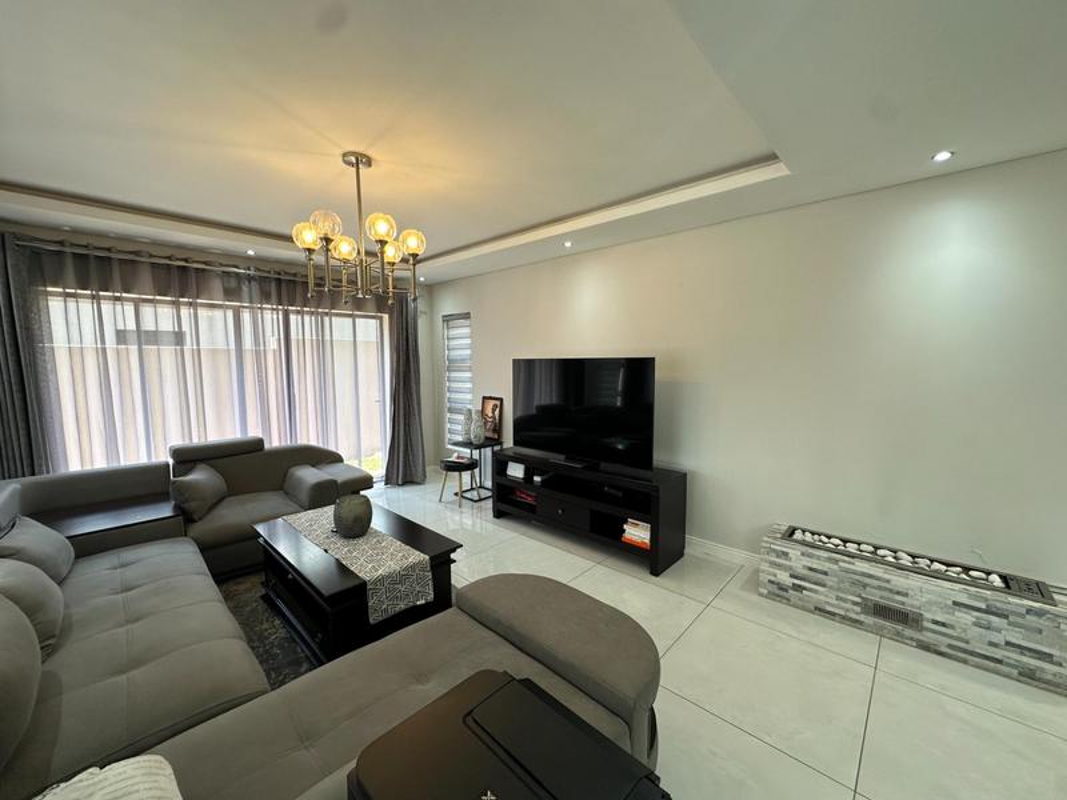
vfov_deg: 85.7
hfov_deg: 102.1
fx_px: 432
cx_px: 534
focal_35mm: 14
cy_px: 400
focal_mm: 2.22
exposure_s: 1/99
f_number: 2.2
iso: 100
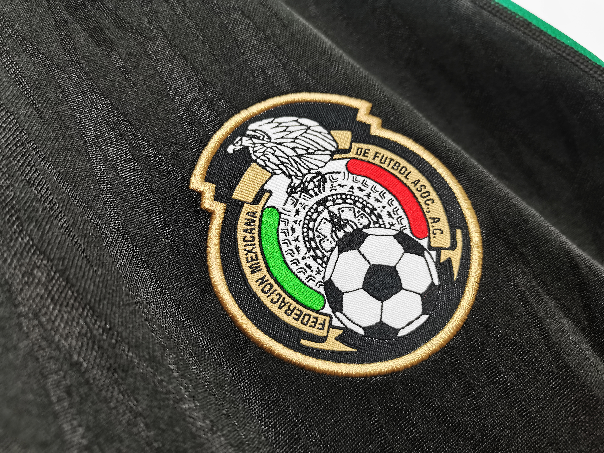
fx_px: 454
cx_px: 302
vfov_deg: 53.1
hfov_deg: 67.3
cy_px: 226
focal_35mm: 26
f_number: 1.8
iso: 160
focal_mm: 5.58
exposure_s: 1/100
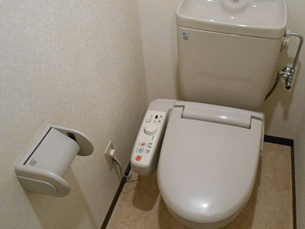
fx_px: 300
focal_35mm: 34
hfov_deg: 53.4
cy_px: 106
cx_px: 189
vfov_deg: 41.8
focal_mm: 4.6
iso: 400
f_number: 3.2
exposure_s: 1/30
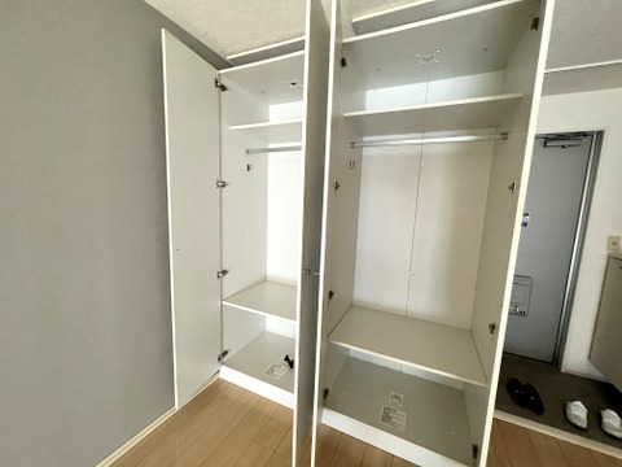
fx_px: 234
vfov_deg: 89.9
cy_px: 234
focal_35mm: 13
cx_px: 311
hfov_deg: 106.2
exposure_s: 1/70
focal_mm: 1.57
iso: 250
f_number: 1.8
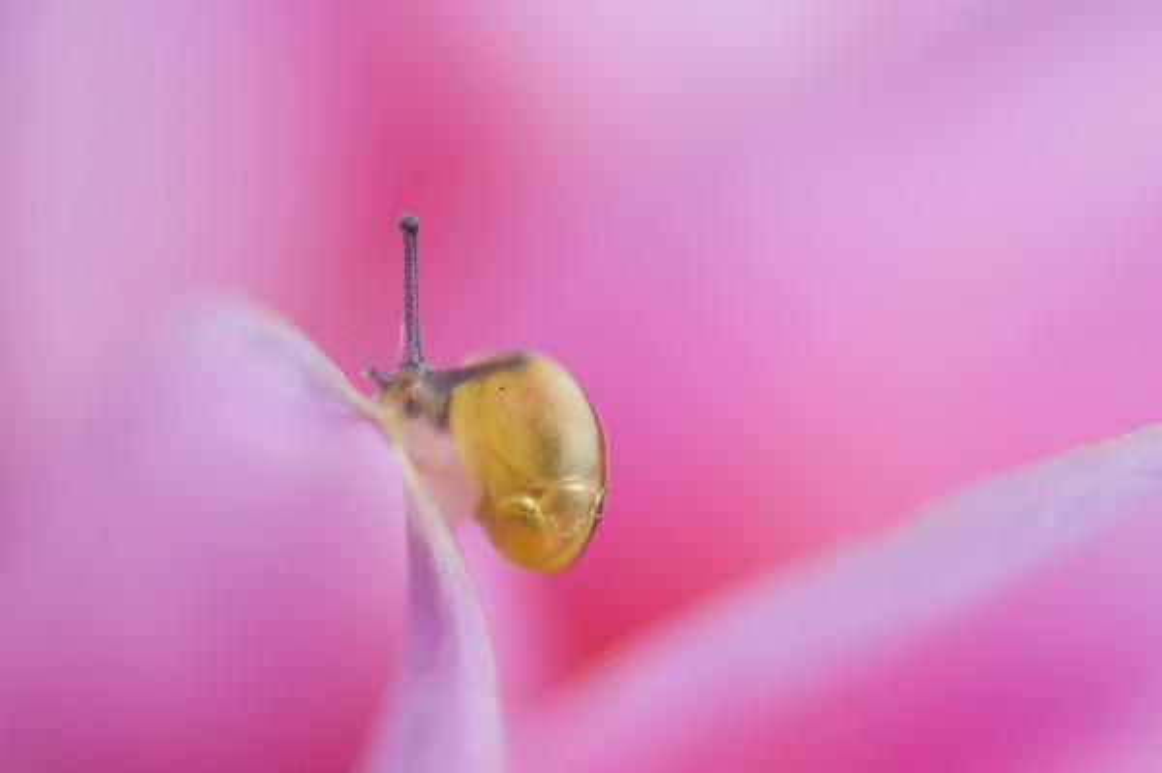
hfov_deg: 13.1
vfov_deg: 8.7
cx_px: 581
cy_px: 386
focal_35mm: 158
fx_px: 5079
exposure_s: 1/20
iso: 200
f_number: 4.8
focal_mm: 105
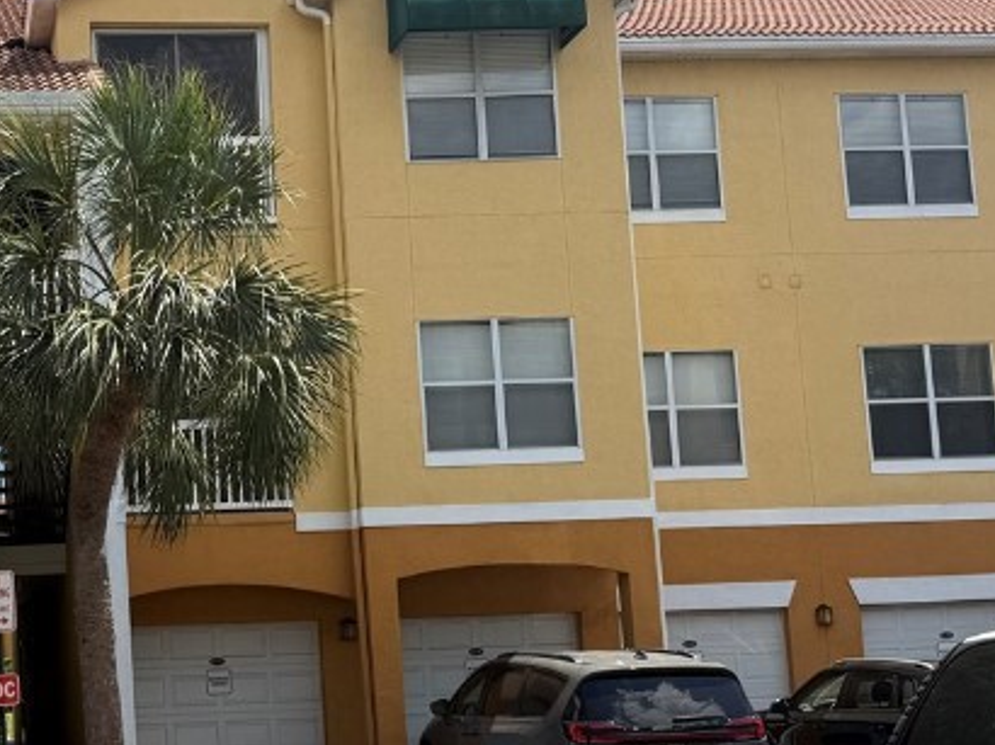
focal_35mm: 60
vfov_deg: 24.4
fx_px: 1724
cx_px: 92
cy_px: 437
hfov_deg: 30.7
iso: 80
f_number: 1.78
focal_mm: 6.76
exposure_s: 1/3759
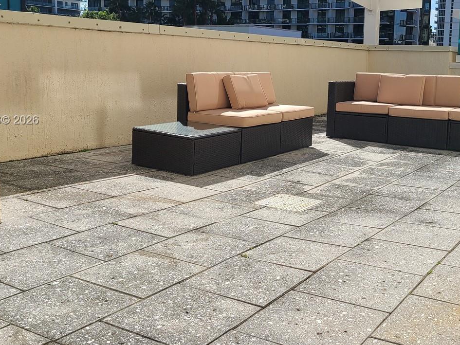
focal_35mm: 44
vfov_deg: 32.7
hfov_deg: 42.7
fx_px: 585
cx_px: 276
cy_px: 121
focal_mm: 5.4
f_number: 1.8
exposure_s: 1/3372
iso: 40
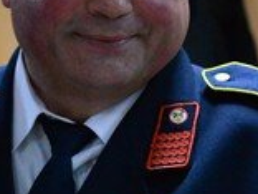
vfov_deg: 4.6
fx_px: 2392
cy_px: 151
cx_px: -106
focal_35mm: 321
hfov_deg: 6.1
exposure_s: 1/125
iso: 6400
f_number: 4
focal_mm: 62
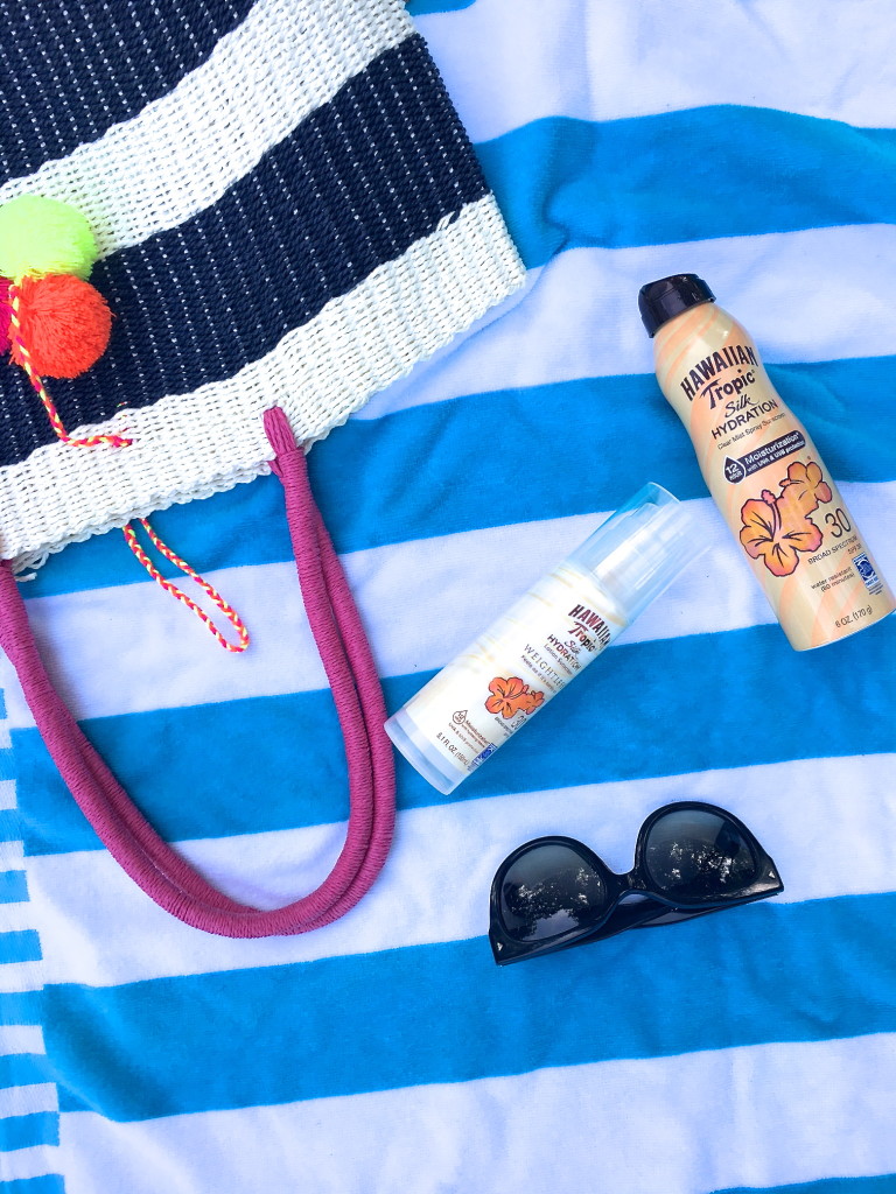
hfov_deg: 48.2
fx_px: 1001
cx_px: 448
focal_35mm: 29
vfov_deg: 61.7
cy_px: 597
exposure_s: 1/130
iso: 25
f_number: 2.2
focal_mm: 4.15
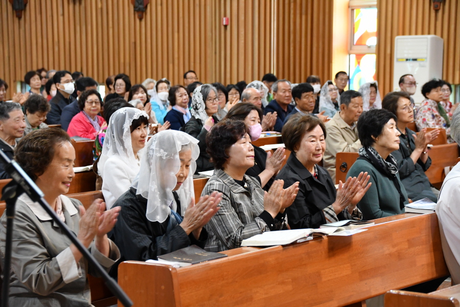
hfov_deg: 21.0
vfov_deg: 14.1
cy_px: 154
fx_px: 1239
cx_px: 230
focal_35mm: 97
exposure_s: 1/80
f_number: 5.3
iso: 3200
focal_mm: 65
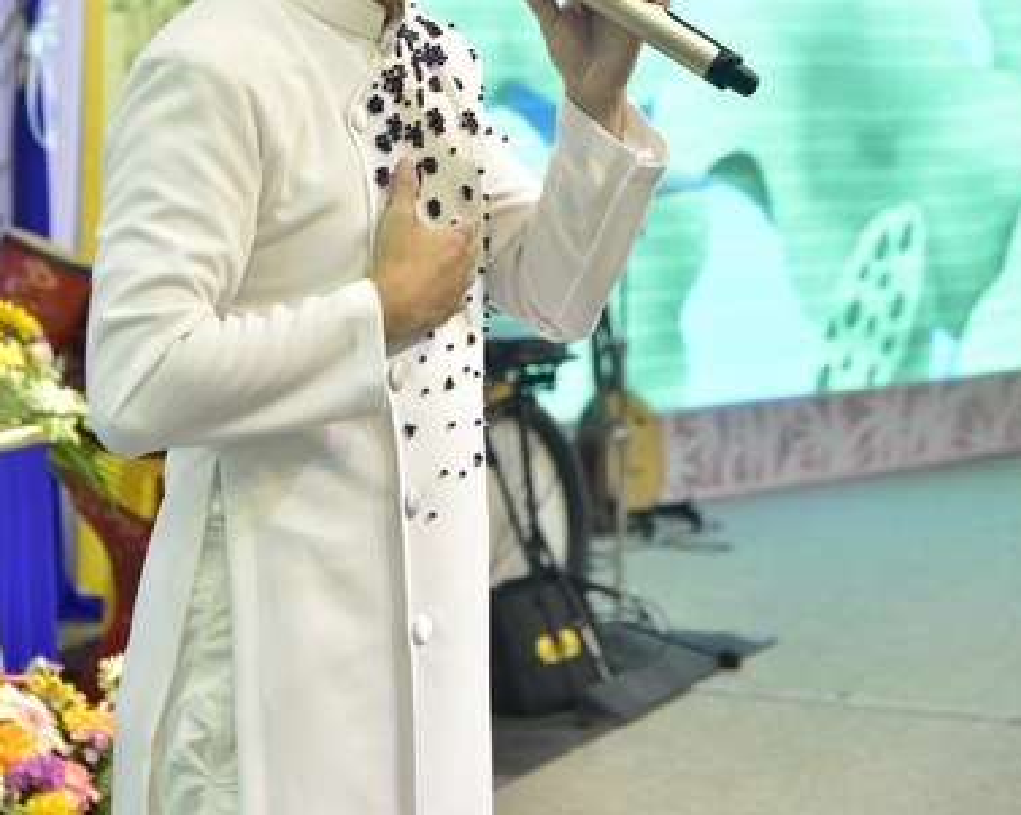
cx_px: 478
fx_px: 3171
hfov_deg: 18.3
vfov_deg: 14.4
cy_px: 11
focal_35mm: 105
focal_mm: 65
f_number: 4
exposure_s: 1/80
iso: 1250
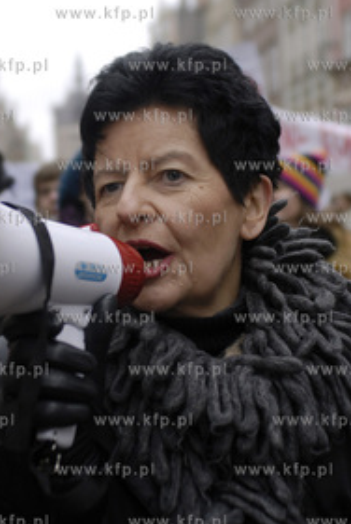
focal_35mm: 77
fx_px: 1123
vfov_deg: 26.2
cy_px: 214
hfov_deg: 17.7
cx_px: 119
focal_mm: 36
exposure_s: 1/160
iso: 160
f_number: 2.8
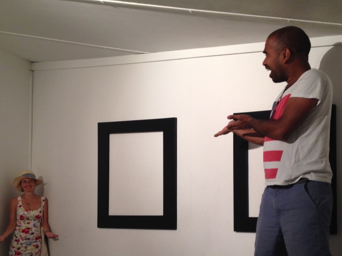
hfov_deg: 36.2
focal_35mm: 53
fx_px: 524
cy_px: 174
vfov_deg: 27.3
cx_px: 169
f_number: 2.4
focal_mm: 4.28
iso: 80
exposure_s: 1/20
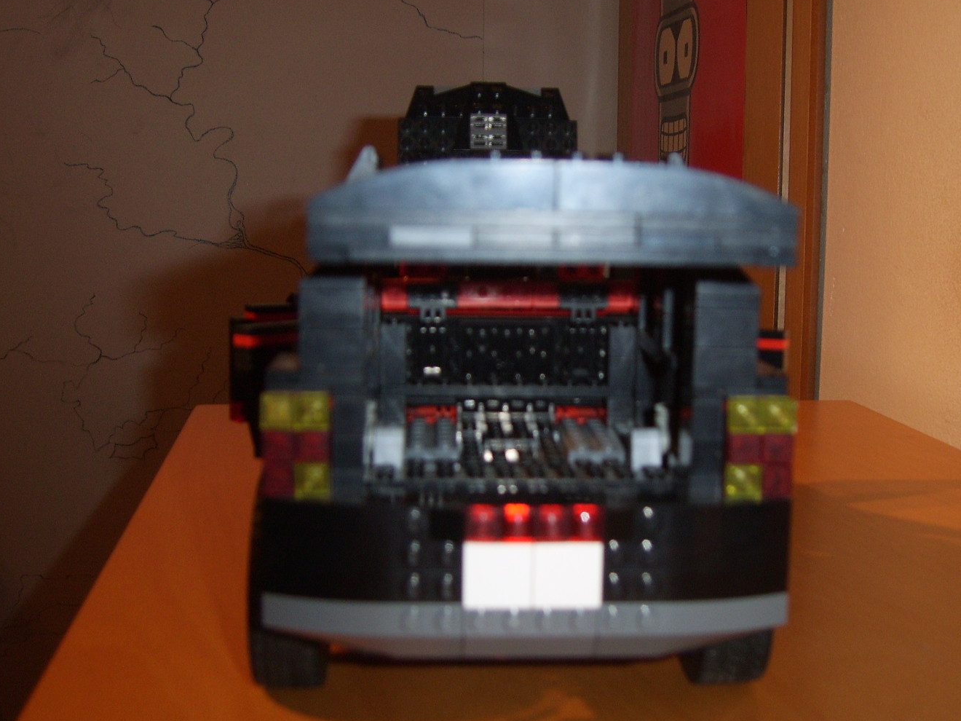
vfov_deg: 25.7
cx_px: 543
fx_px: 1582
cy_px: 374
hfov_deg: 33.7
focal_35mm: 57
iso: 100
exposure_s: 1/40
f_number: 3.2
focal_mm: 10
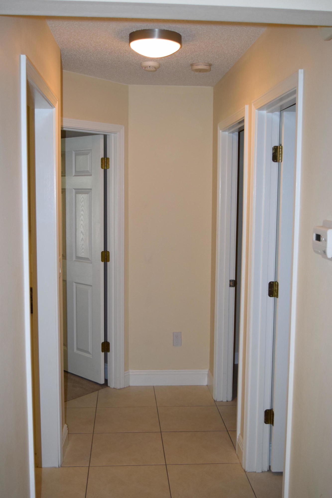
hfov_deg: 33.0
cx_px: 166
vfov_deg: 47.9
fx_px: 560
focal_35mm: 40
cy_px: 249
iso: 800
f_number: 4.5
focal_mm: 27
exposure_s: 1/80
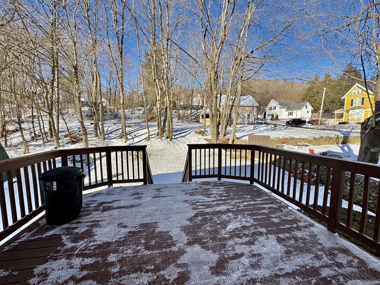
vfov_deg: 85.7
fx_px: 154
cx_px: 190
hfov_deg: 102.1
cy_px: 142
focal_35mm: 14
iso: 64
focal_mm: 2.22
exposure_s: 1/467
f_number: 2.2
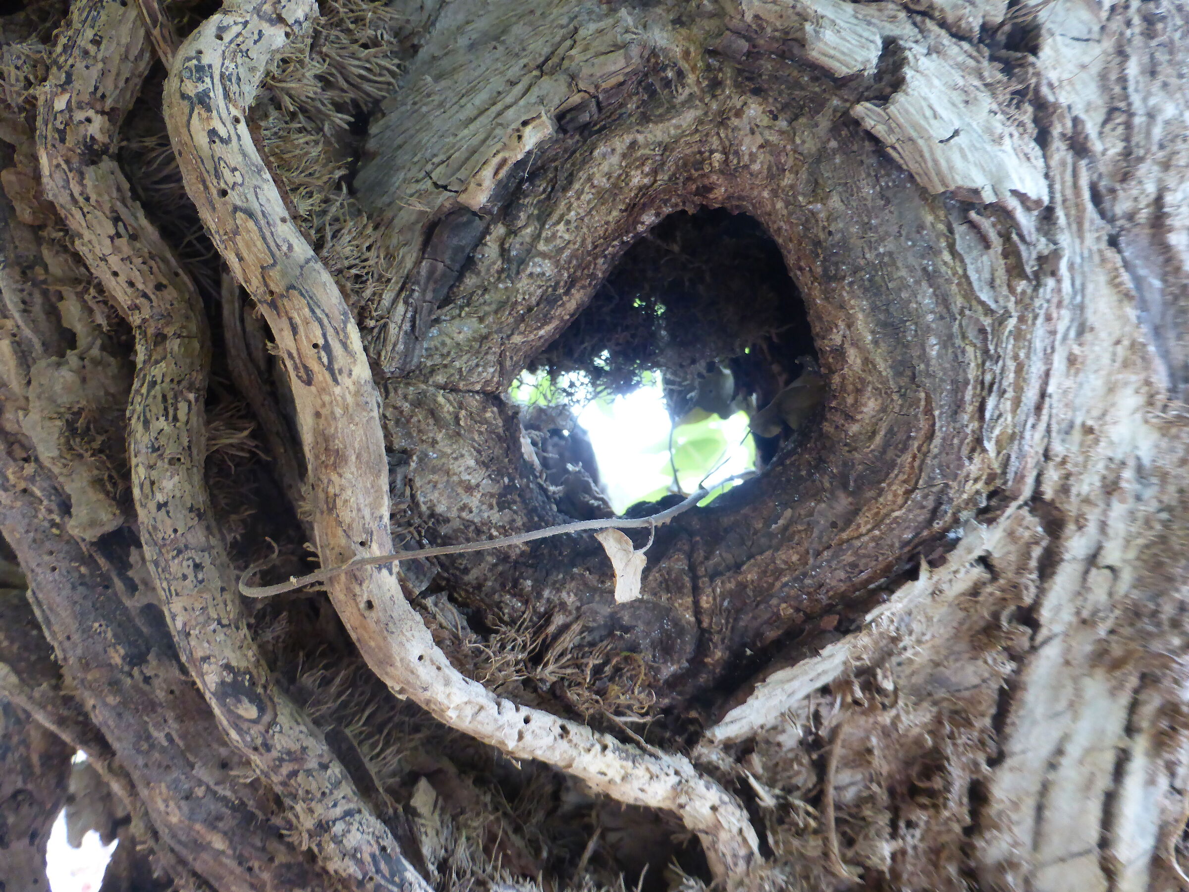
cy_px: 446
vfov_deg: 54.9
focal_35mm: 25
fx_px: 859
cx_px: 594
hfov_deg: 69.4
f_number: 3.3
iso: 320
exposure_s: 1/60
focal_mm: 4.3
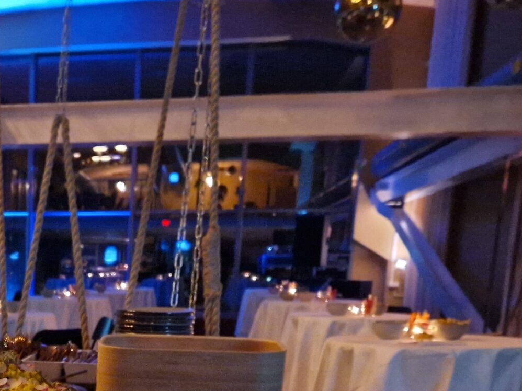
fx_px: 889
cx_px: -13
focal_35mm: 59
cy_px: 465
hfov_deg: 30.2
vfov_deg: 22.9
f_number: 1.8
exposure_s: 1/20
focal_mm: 5.4
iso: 1250
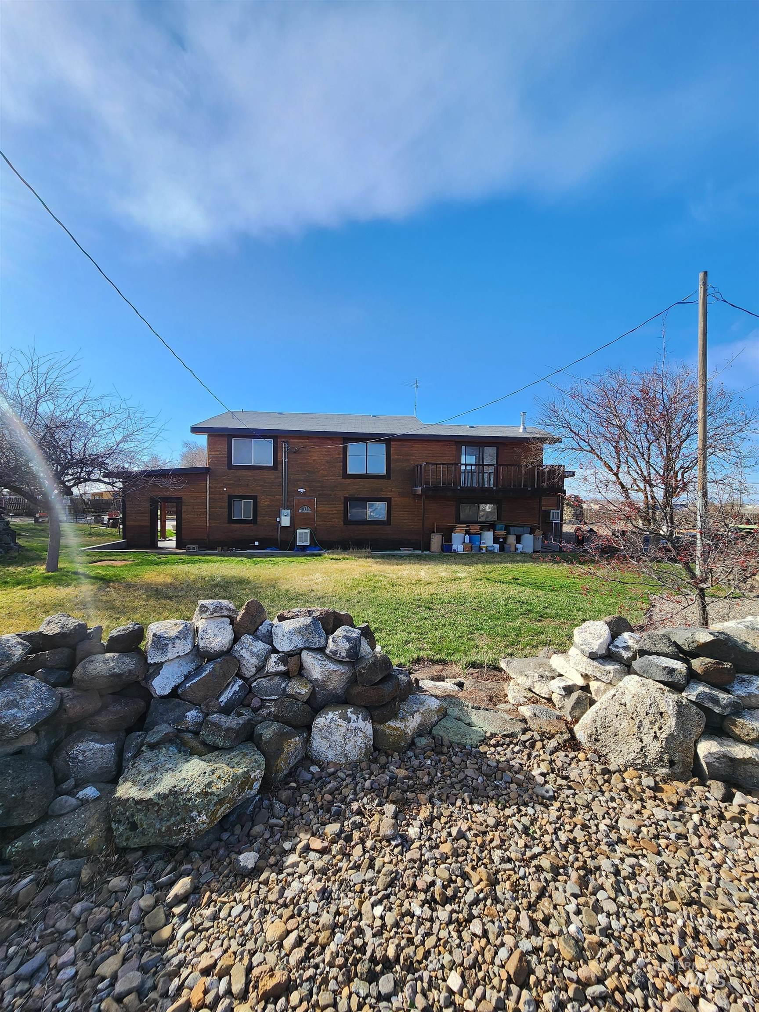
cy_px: 506
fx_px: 380
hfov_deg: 89.9
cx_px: 380
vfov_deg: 106.2
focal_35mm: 13
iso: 50
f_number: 2.2
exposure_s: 1/909
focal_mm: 2.2
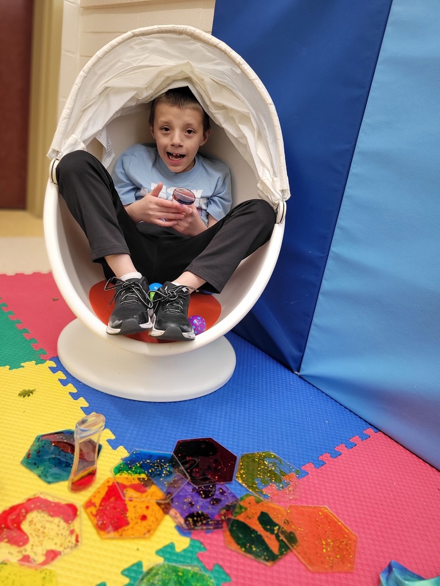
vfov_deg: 67.3
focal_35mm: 26
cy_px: 293
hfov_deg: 53.1
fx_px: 441
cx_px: 220
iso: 160
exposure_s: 1/60
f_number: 1.8
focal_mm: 5.4
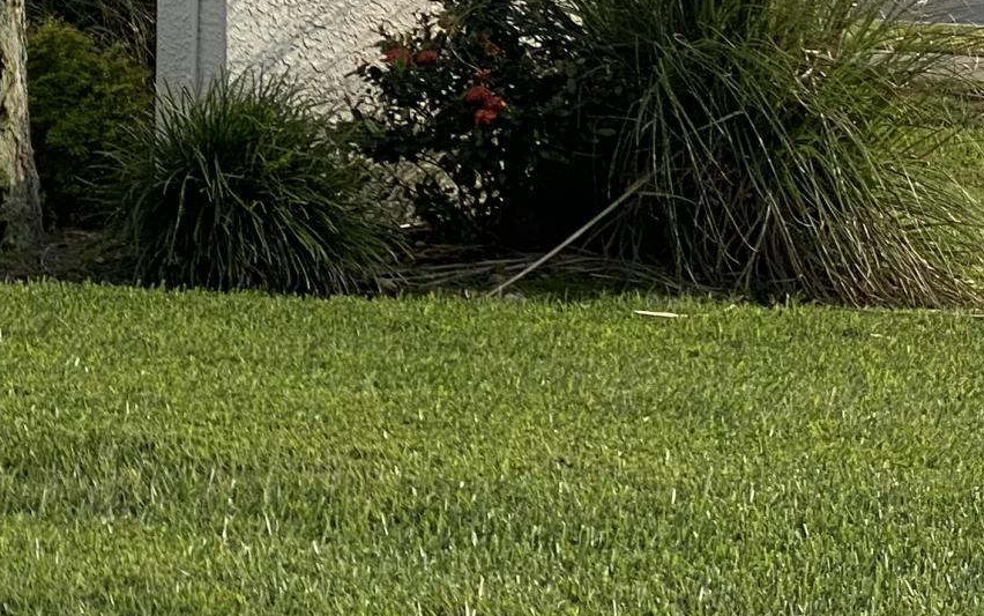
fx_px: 5204
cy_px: -509
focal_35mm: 194
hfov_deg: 10.6
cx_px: -161
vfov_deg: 6.6
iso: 20
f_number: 2
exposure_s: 1/1712
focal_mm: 6
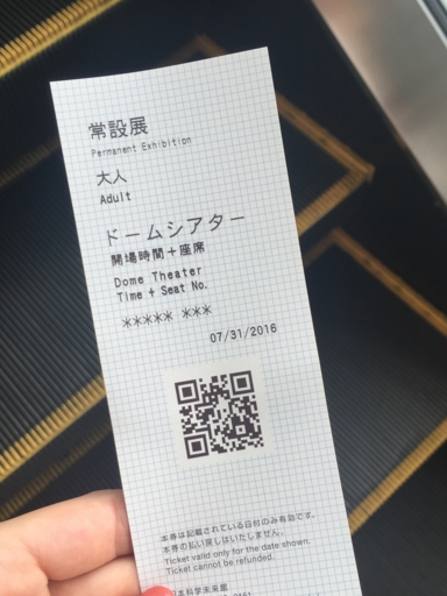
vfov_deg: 53.8
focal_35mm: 34
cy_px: 336
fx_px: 585
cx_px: 226
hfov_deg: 41.8
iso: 32
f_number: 2.2
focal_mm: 4.15
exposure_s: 1/131
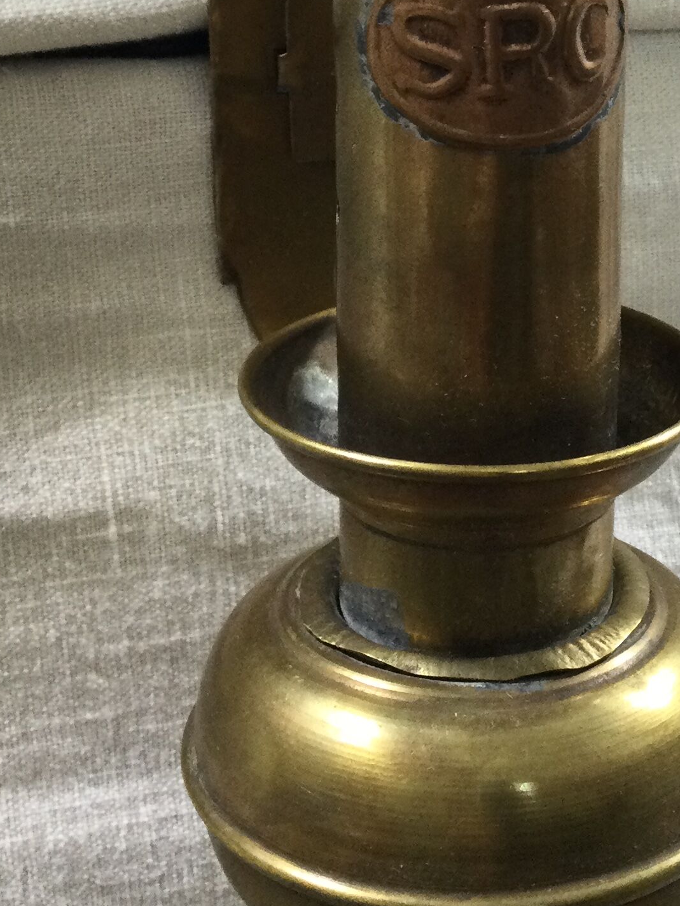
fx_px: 1859
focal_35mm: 71
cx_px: 423
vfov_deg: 26.8
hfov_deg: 20.7
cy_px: 154
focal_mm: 3.3
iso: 64
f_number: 2.4
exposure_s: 1/33
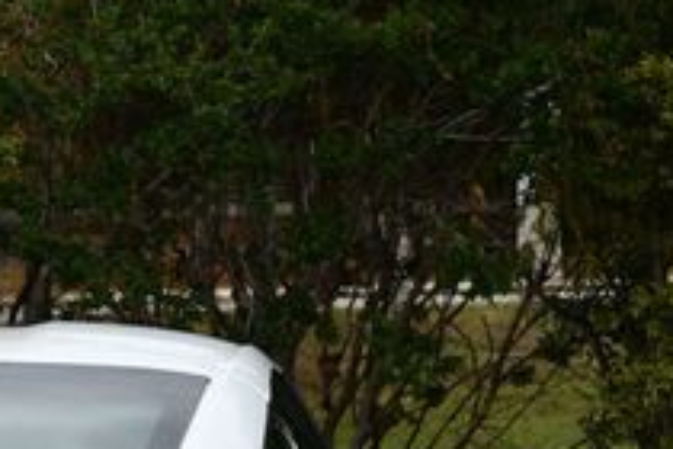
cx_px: -183
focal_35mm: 305
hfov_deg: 6.7
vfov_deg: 4.5
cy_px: 661
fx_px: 5701
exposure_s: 1/250
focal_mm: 50
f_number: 8
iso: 180
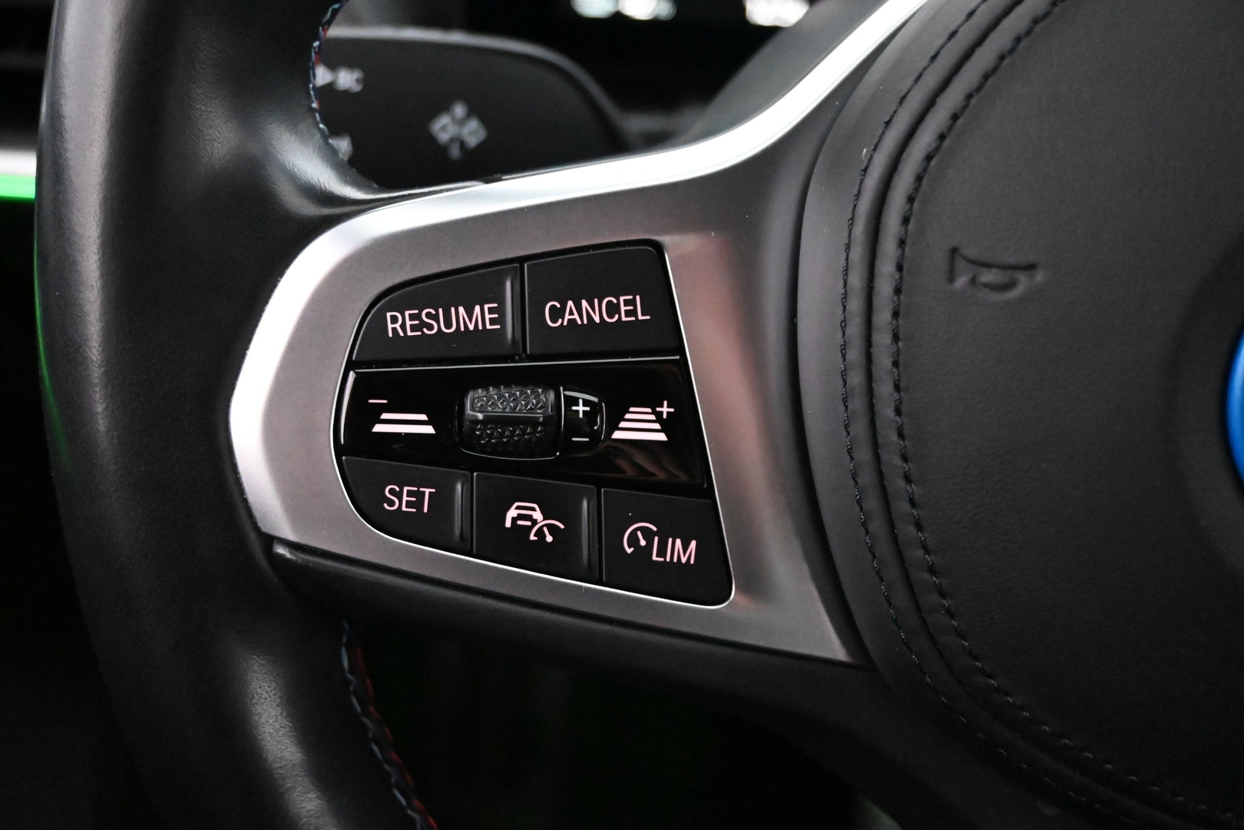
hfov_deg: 48.7
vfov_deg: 33.6
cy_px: 415
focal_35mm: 40
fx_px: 1373
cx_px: 622
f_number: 4.5
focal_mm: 26.5
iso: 12800
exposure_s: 1/40
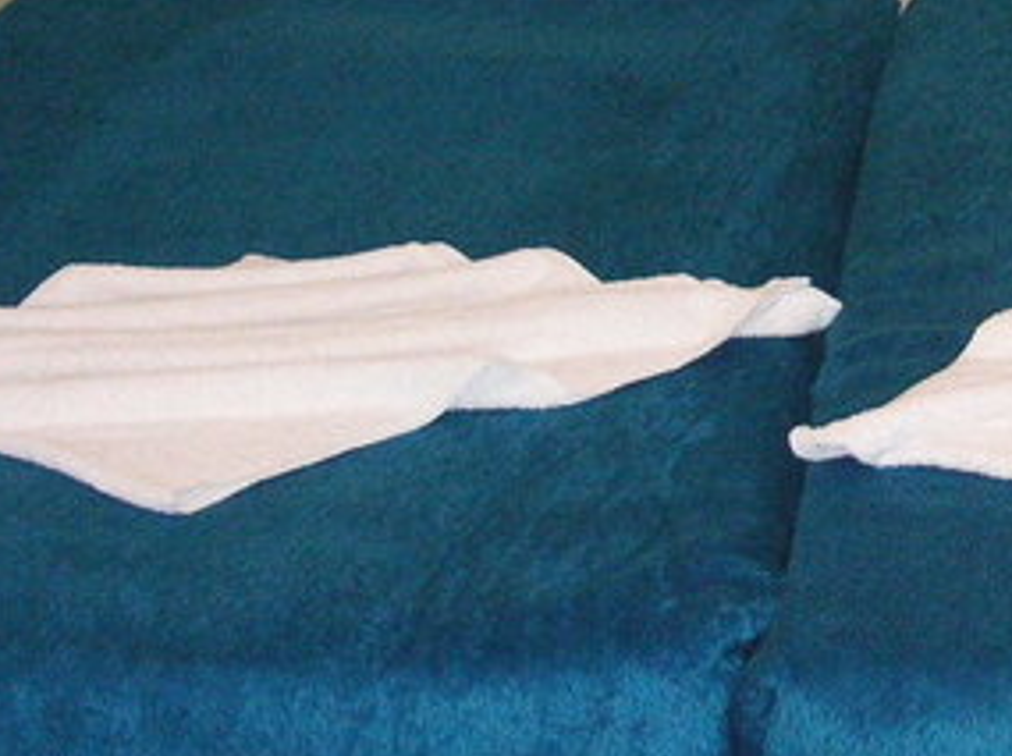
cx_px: 813
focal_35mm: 104
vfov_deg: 14.2
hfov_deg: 18.7
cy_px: 209
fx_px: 3037
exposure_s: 1/45
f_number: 2.8
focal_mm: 6.1
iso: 160
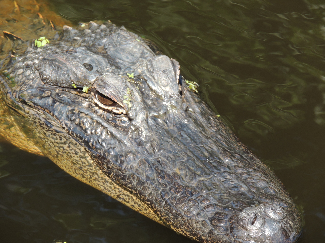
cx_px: 162
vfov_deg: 3.4
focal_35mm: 435
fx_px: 4084
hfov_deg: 4.6
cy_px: 122
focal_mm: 77.5
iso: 220
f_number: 4.9
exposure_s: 1/250
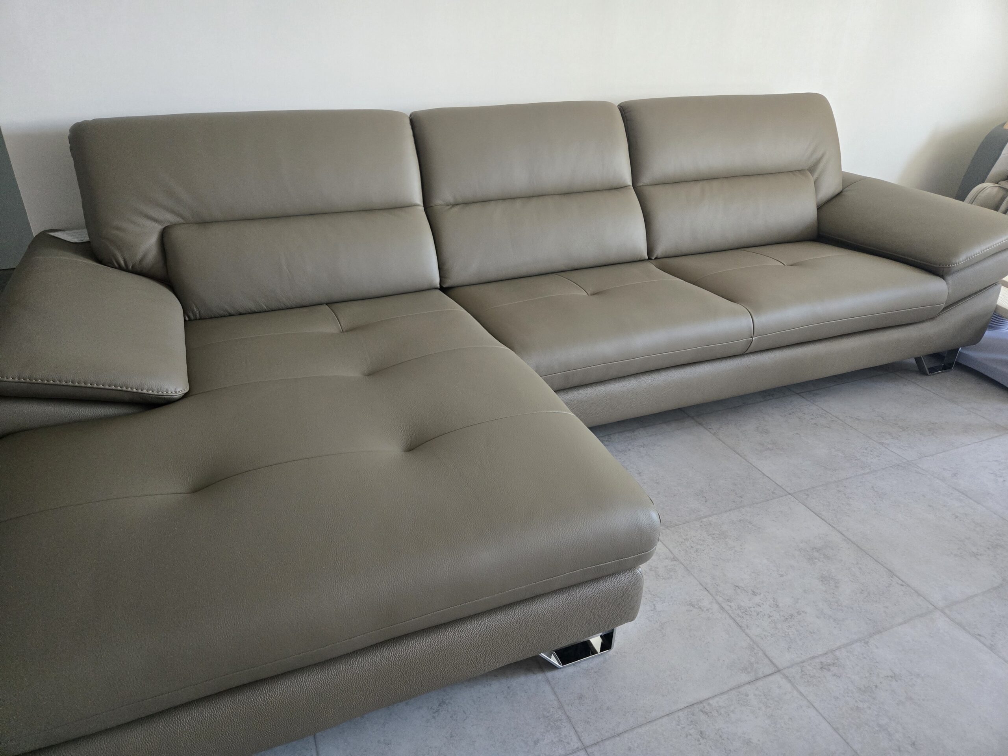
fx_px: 670
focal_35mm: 23
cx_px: 504
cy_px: 378
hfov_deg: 73.9
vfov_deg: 58.9
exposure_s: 1/120
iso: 1000
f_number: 1.8
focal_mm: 5.4
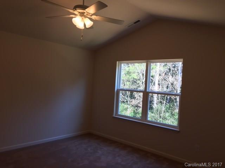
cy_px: 84
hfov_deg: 61.7
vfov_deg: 48.2
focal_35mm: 29
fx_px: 188
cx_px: 112
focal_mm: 4.15
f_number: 2.2
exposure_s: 1/60
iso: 32
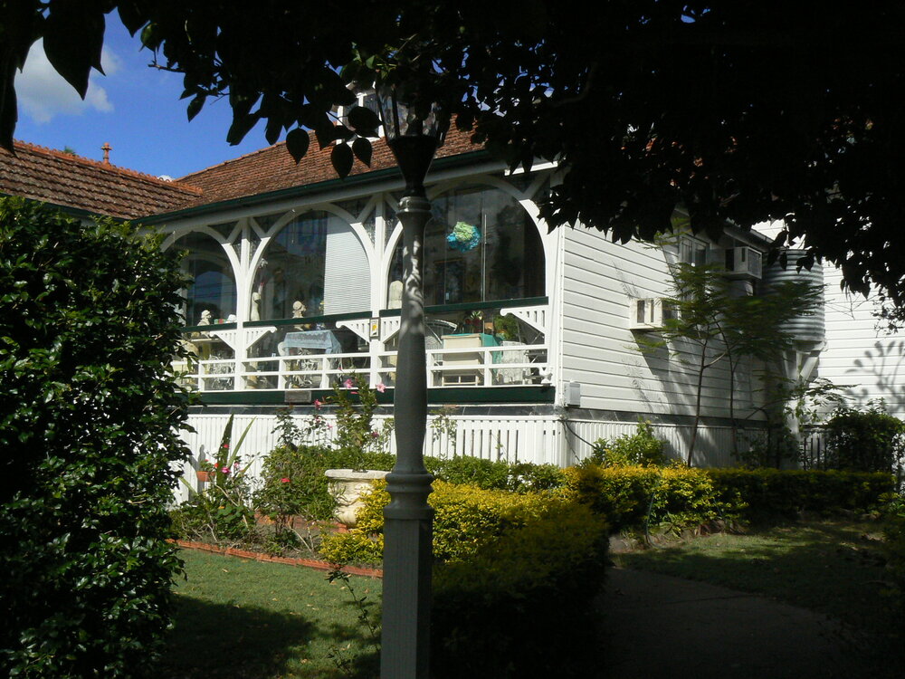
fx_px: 941
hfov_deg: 51.4
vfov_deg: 39.7
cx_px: 452
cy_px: 340
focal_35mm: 36
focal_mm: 6
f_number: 8
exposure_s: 1/1300
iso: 200
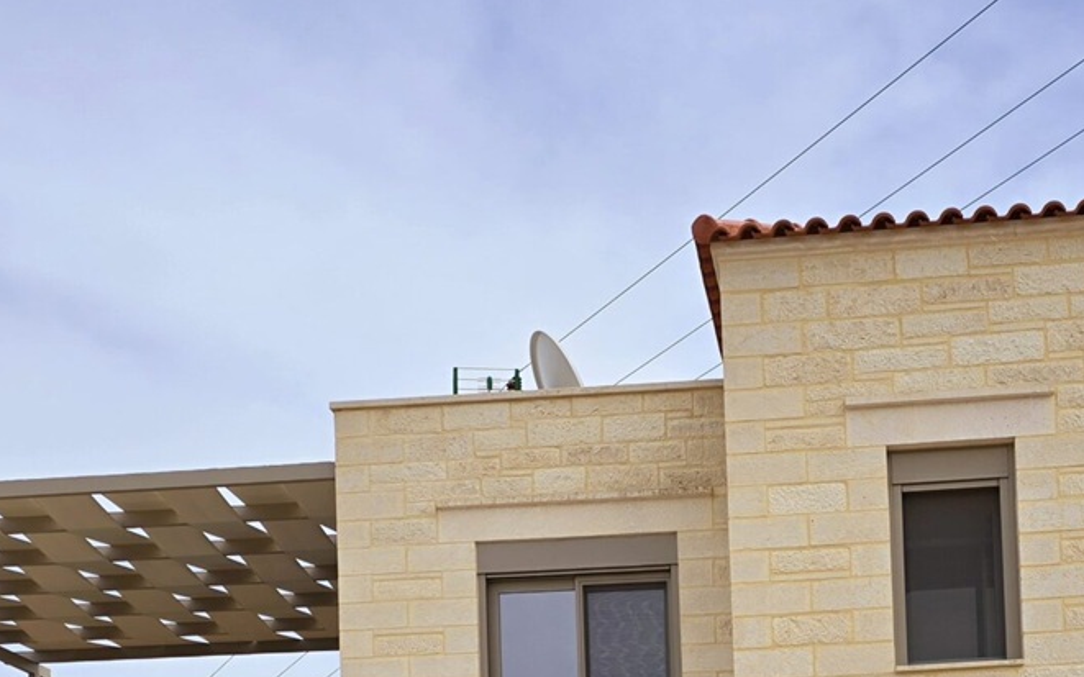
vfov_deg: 20.0
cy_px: 905
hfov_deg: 34.2
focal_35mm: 59
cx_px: 730
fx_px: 1743
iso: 12
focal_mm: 6.3
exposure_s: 1/1250
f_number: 1.7
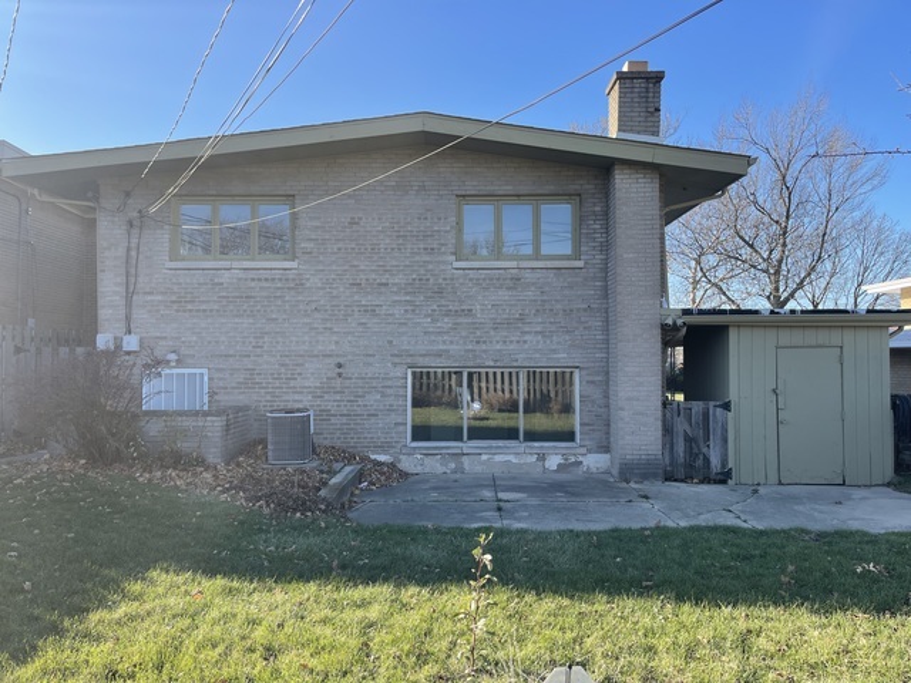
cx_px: 456
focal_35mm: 25
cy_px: 342
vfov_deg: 54.9
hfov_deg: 69.4
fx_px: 658
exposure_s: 1/985
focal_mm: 5.1
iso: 32
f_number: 1.6
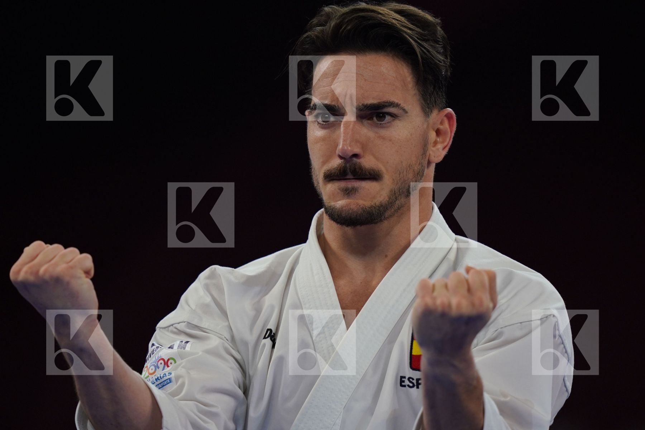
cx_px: 322
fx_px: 10749
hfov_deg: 3.4
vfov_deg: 2.3
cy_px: 215
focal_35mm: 600
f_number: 2.8
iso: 500
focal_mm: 400
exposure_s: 1/500
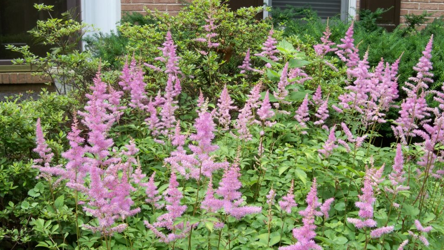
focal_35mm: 44
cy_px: 141
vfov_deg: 27.1
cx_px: 244
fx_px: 518
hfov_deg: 46.3
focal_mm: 6.2
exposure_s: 1/100
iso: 64
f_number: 3.5
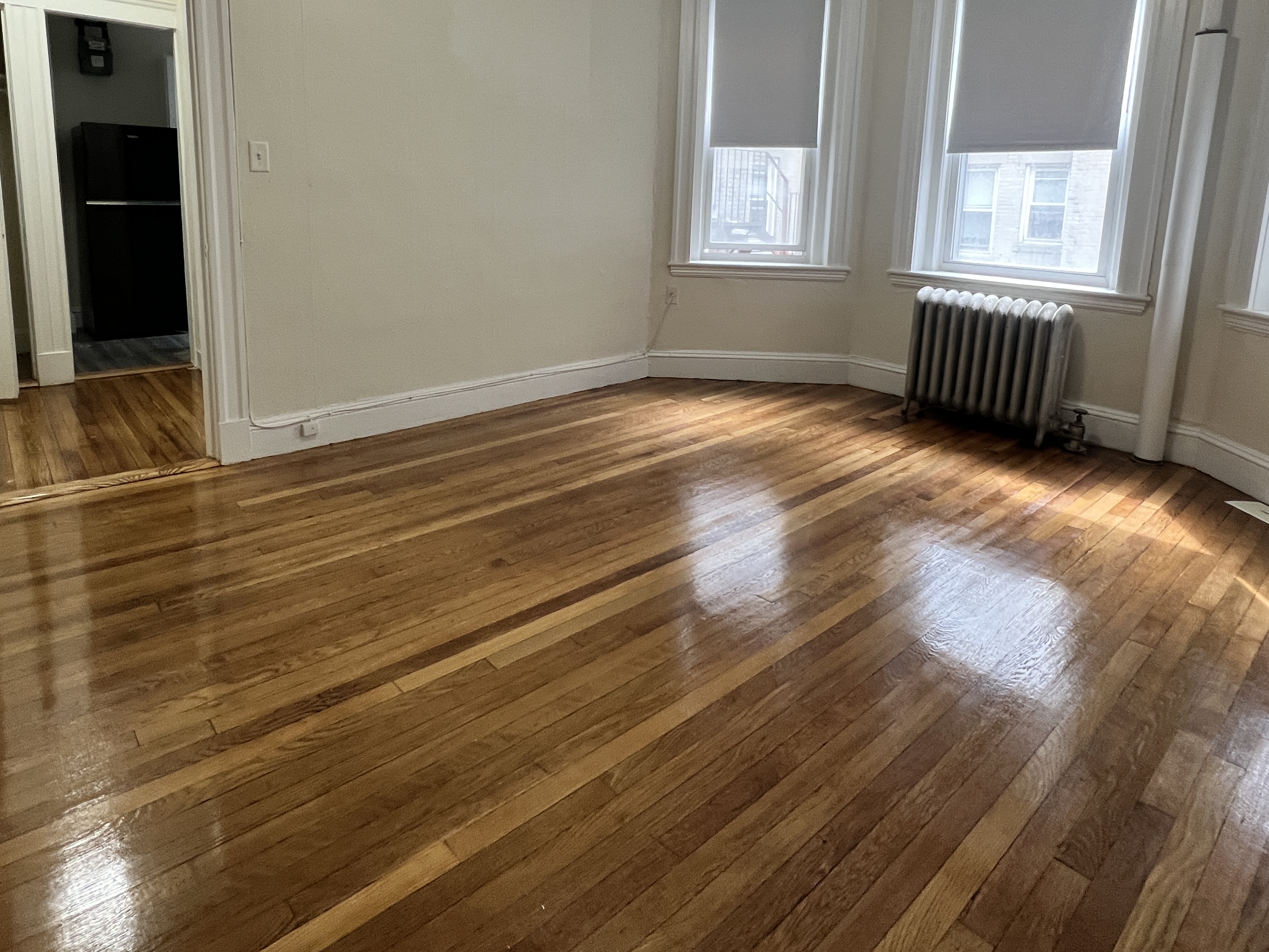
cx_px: 570
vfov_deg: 66.6
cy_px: 308
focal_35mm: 19
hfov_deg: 84.4
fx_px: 696
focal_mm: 1.57
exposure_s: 1/60
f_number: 1.8
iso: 160
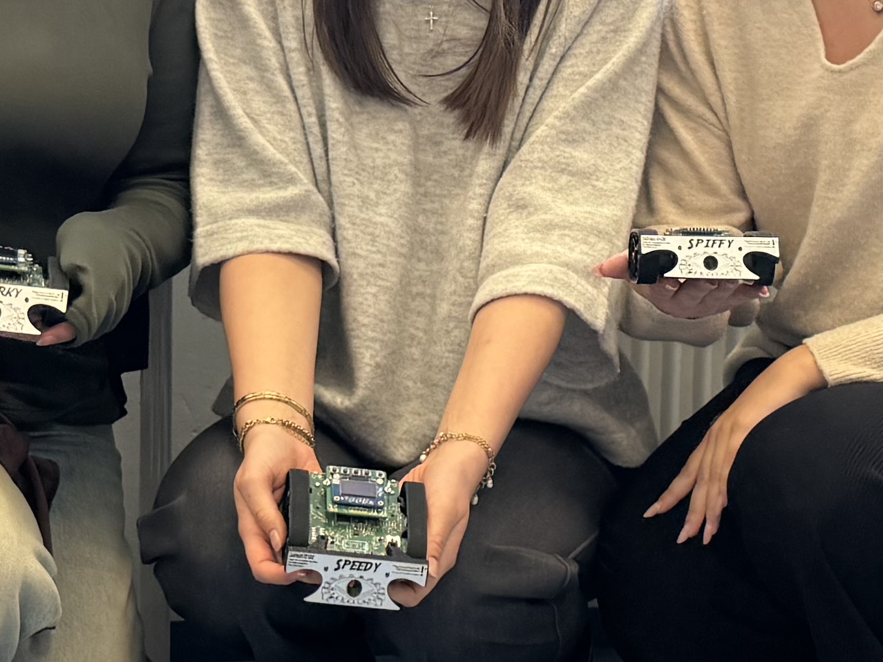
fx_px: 2602
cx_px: 542
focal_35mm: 102
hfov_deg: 19.2
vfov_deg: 14.5
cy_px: 235
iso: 100
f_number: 1.78
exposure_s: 1/399
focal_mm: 6.76
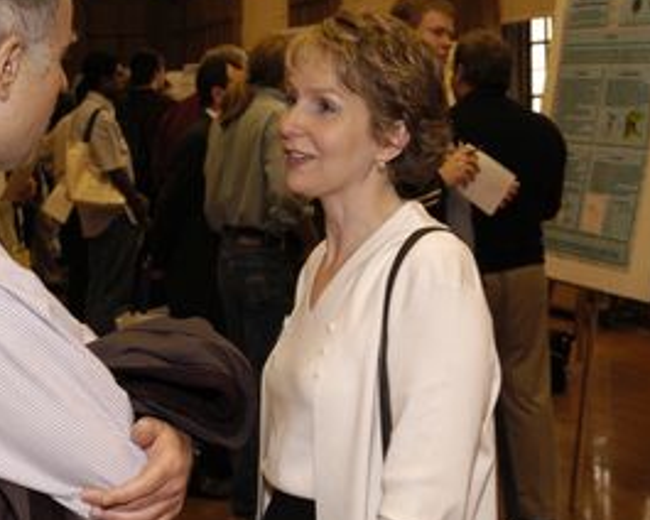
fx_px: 1787
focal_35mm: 93
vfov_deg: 16.5
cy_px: 216
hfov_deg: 20.5
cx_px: 211
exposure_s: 1/50
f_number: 5.6
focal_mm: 35
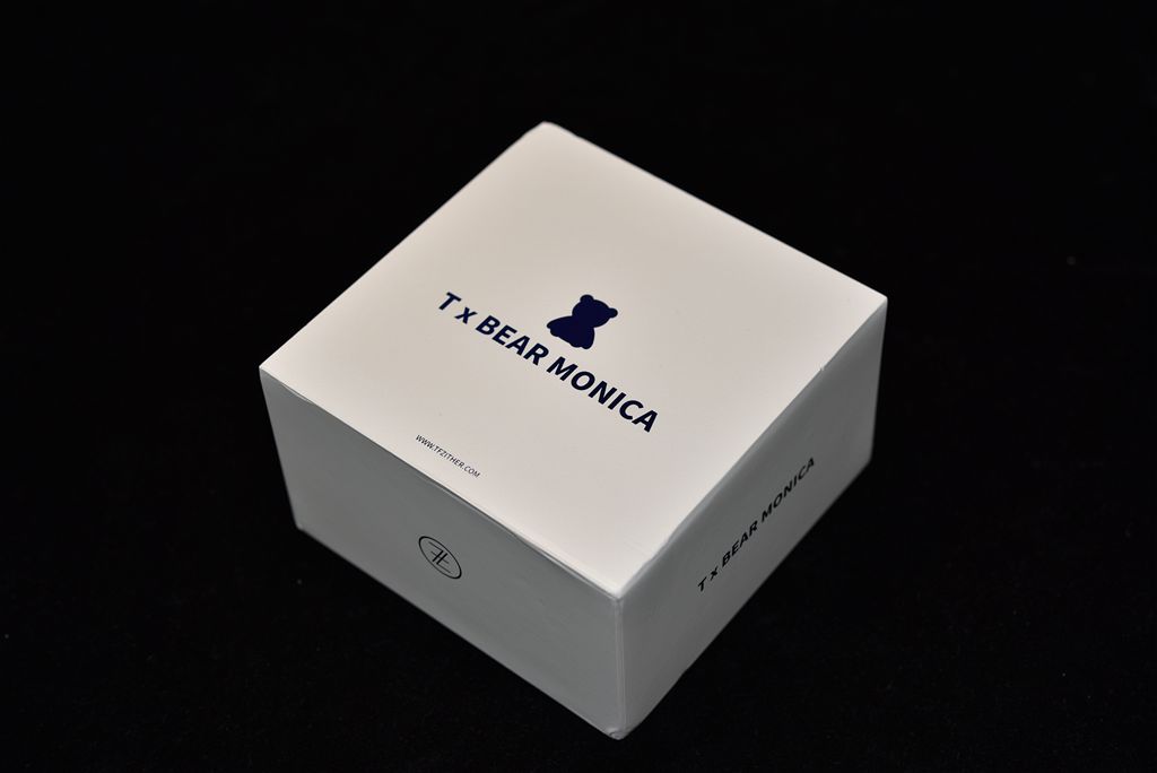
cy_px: 386
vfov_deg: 22.7
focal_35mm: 60
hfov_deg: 33.4
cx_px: 578
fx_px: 1929
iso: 100
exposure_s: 1/125
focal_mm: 60
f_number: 5.6
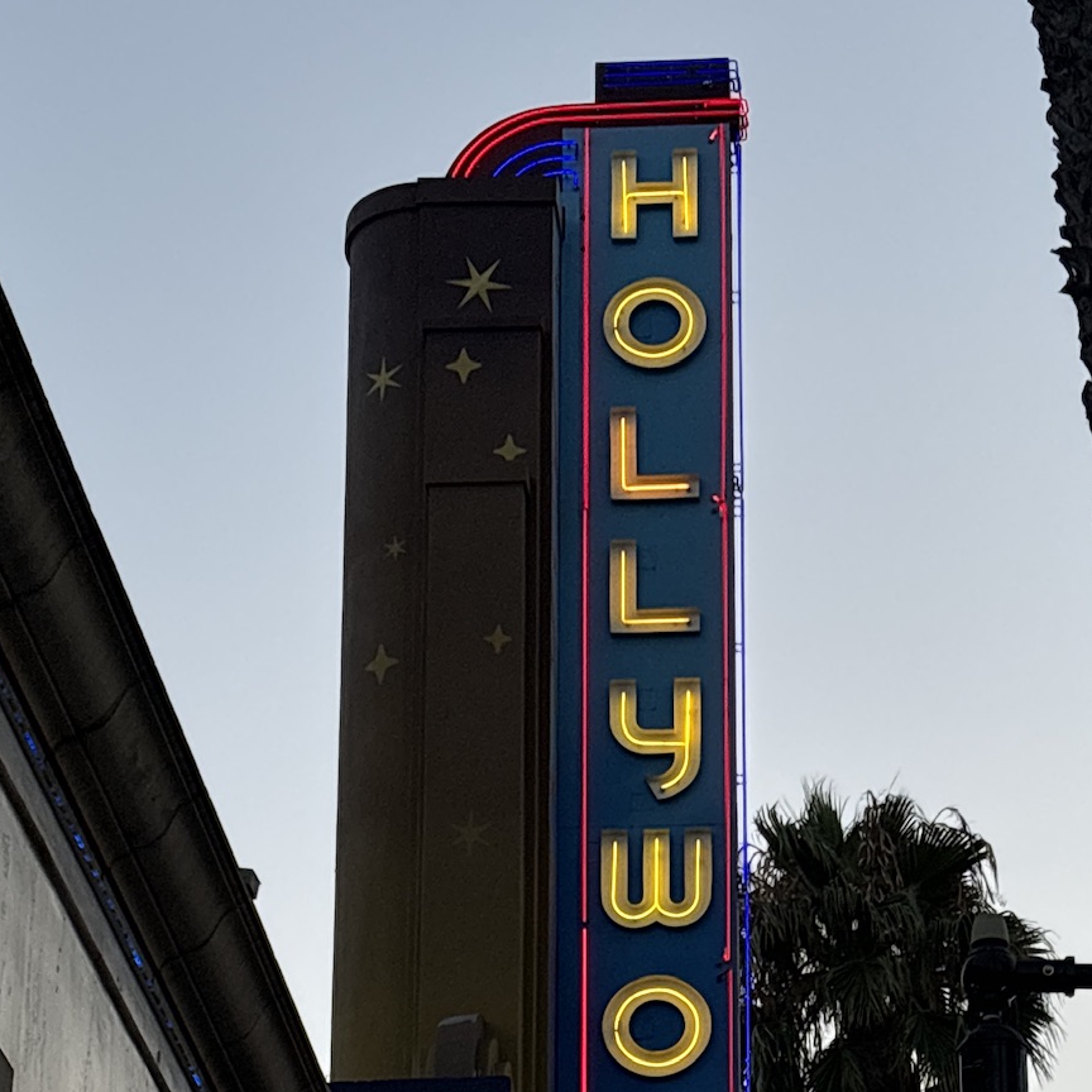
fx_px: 3890
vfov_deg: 15.6
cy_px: 1168
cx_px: 756
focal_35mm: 109
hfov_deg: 15.9
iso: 32
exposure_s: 1/324
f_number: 1.6
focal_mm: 5.96
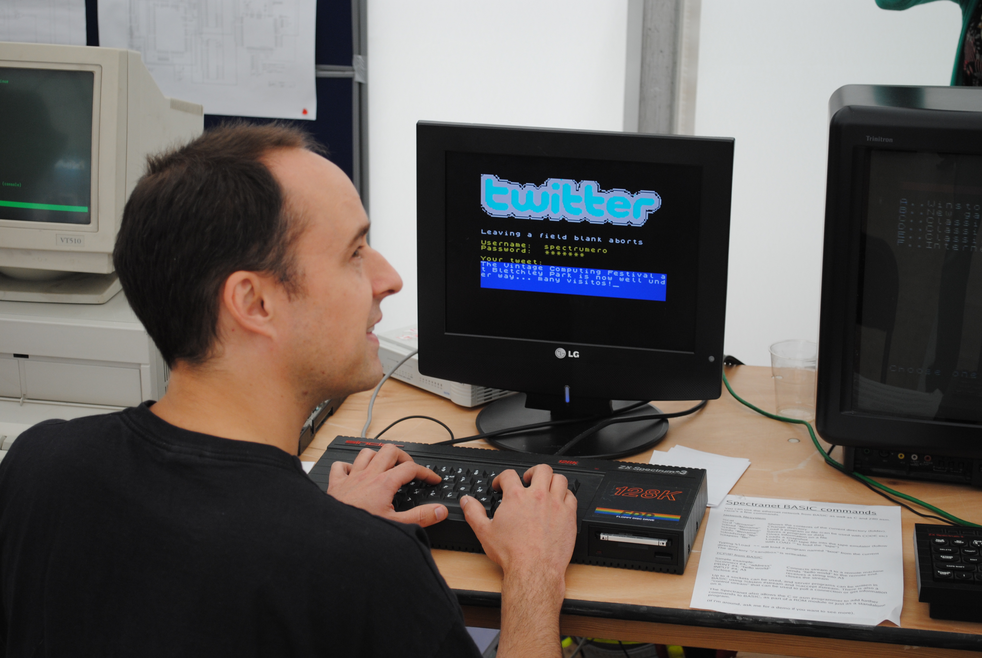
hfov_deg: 29.8
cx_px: 491
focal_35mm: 68
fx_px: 1843
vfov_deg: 20.2
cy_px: 329
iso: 200
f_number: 5.3
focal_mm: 45
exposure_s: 1/60
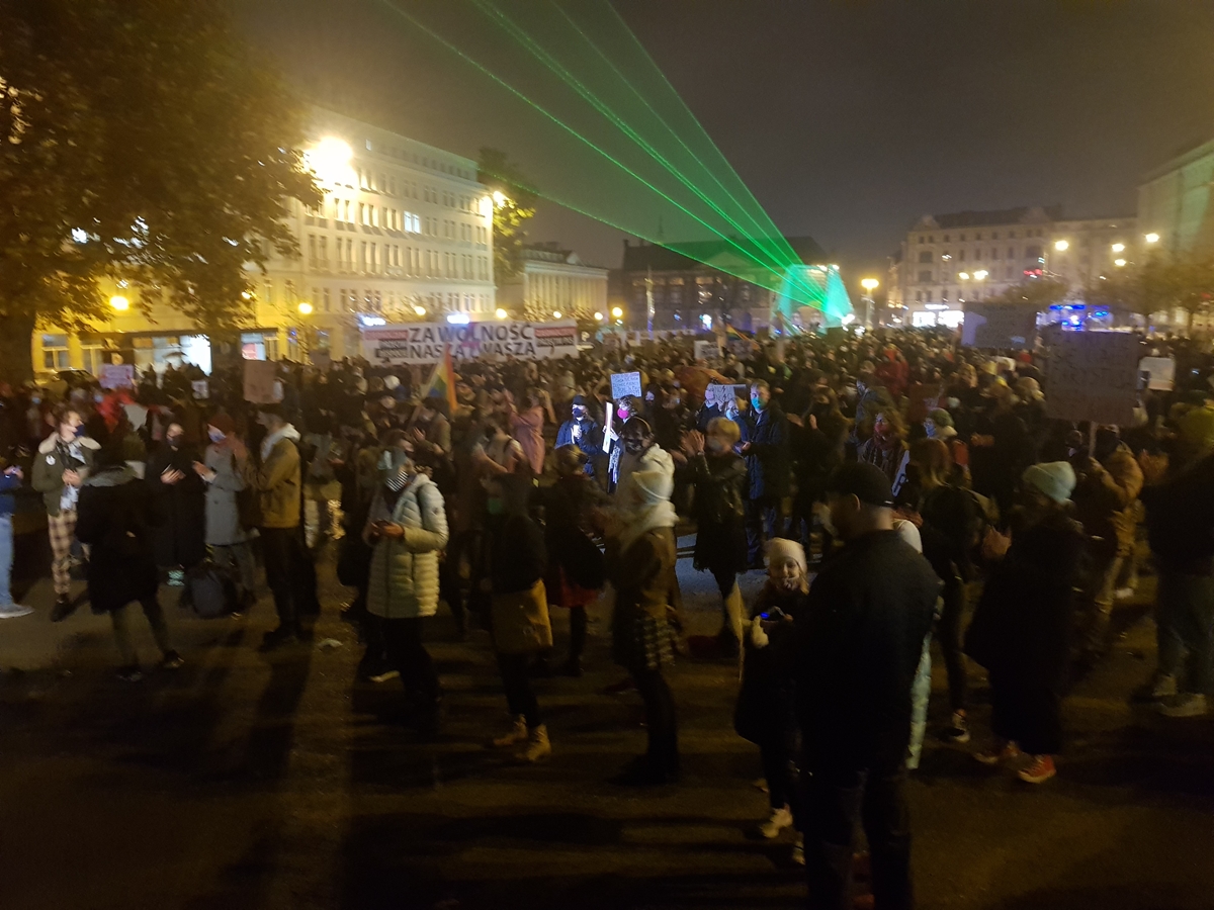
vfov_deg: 53.1
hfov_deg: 67.3
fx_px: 912
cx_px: 607
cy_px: 455
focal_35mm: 26
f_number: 1.7
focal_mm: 4.2
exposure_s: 1/10
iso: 500
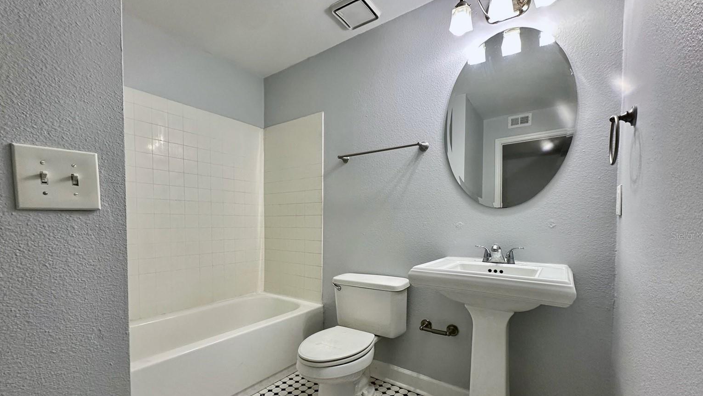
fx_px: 298
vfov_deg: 66.5
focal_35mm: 16
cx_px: 346
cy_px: 235
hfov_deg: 99.4
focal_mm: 2.22
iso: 200
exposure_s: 1/120
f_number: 2.2
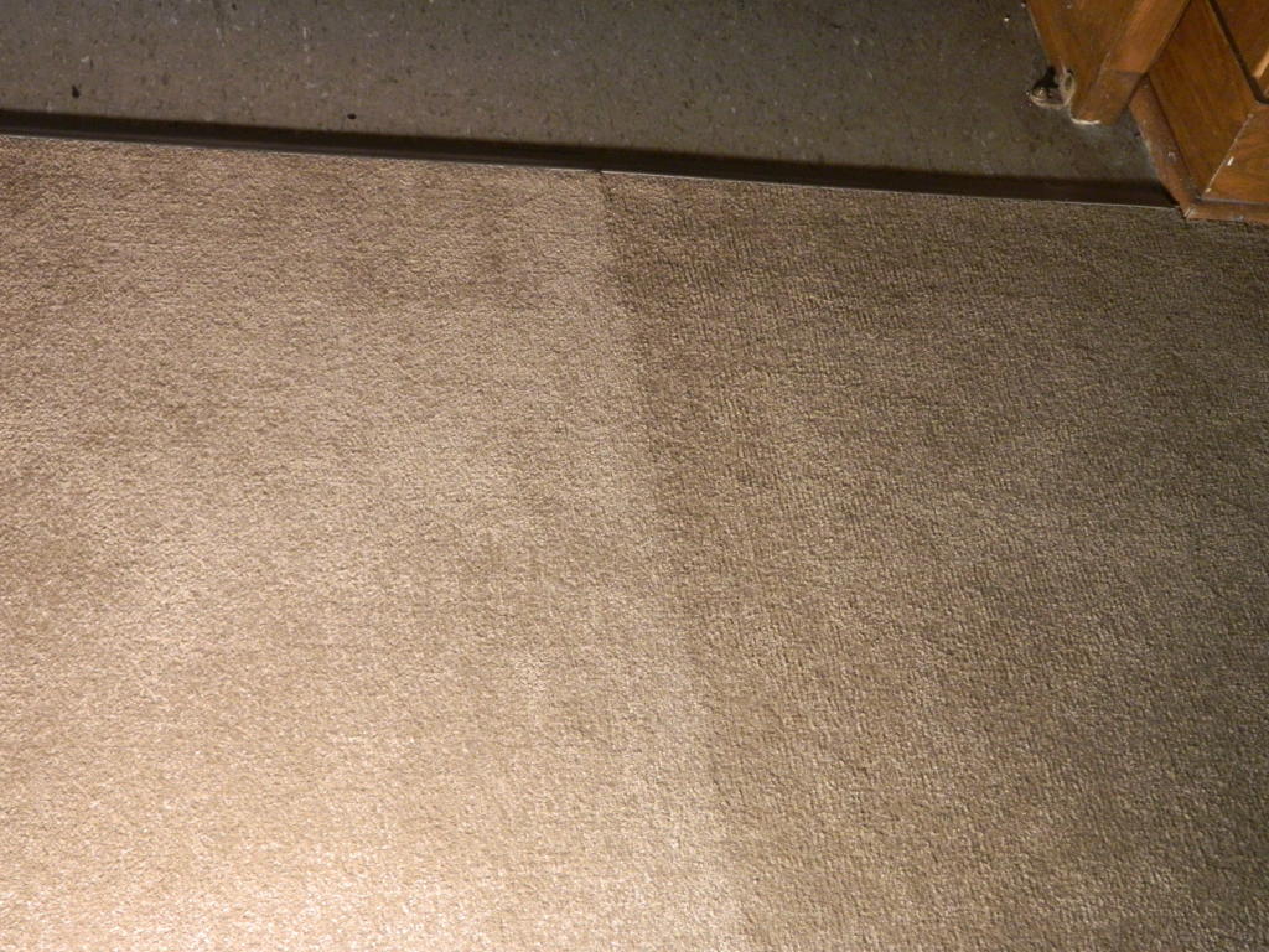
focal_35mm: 57
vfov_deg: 25.7
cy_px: 476
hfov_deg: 33.8
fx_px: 2090
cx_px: 634
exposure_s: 1/50
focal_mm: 10.2
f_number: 3.8
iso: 400
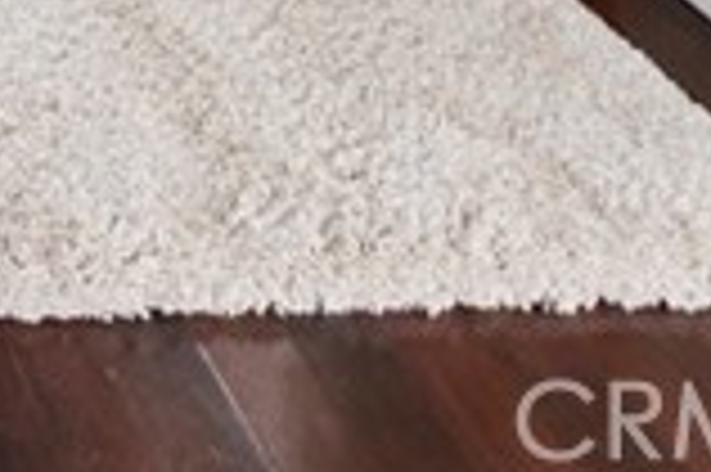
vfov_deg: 9.5
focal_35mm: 104
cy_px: -1045
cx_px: -616
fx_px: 2052
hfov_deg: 16.2
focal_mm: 16
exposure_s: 1/10
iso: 200
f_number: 9
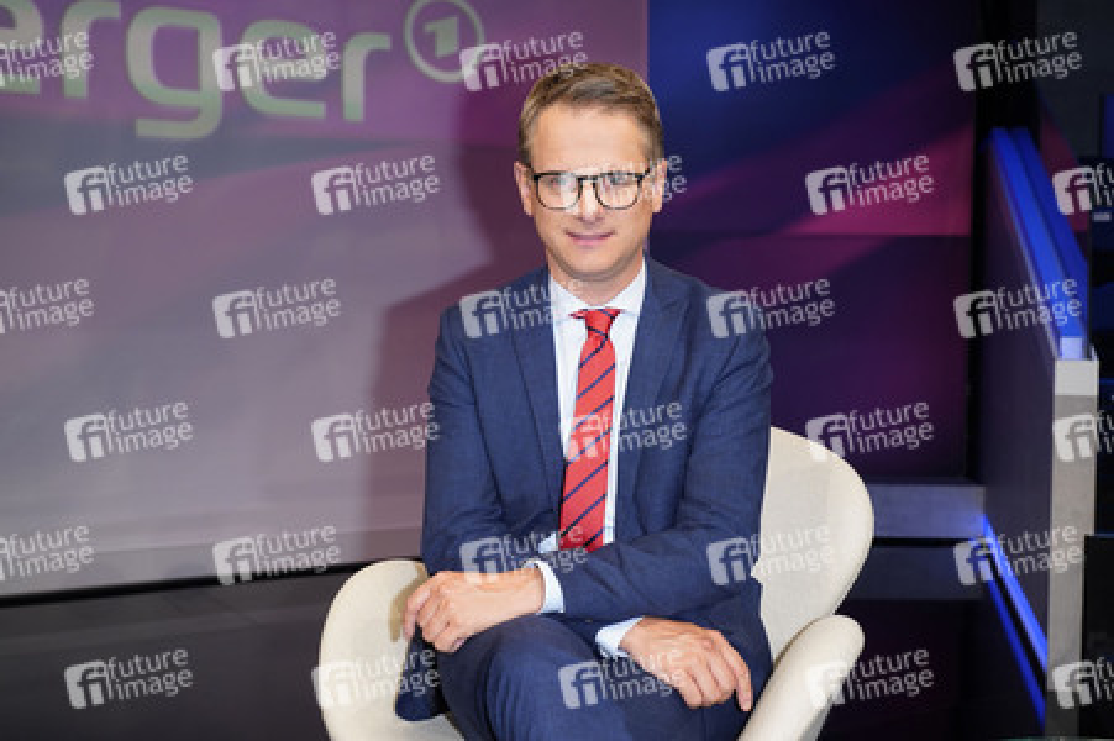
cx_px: 557
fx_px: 1268
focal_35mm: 41
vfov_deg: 32.6
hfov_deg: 47.4
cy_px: 370
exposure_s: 1/160
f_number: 5.6
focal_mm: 41
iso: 2000
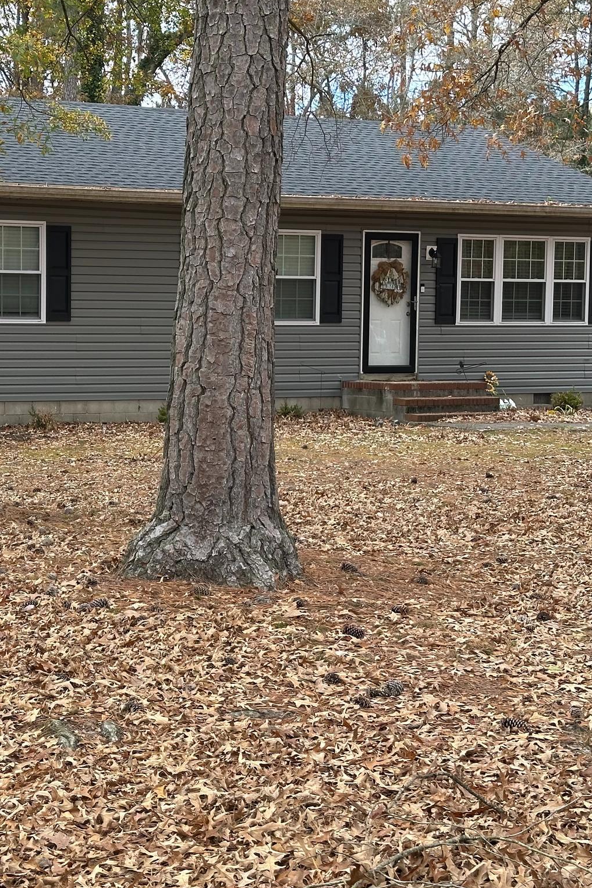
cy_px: 443
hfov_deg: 19.8
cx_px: 27
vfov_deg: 30.1
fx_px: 1653
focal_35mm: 67
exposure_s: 1/274
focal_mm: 6.86
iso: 64
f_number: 1.78
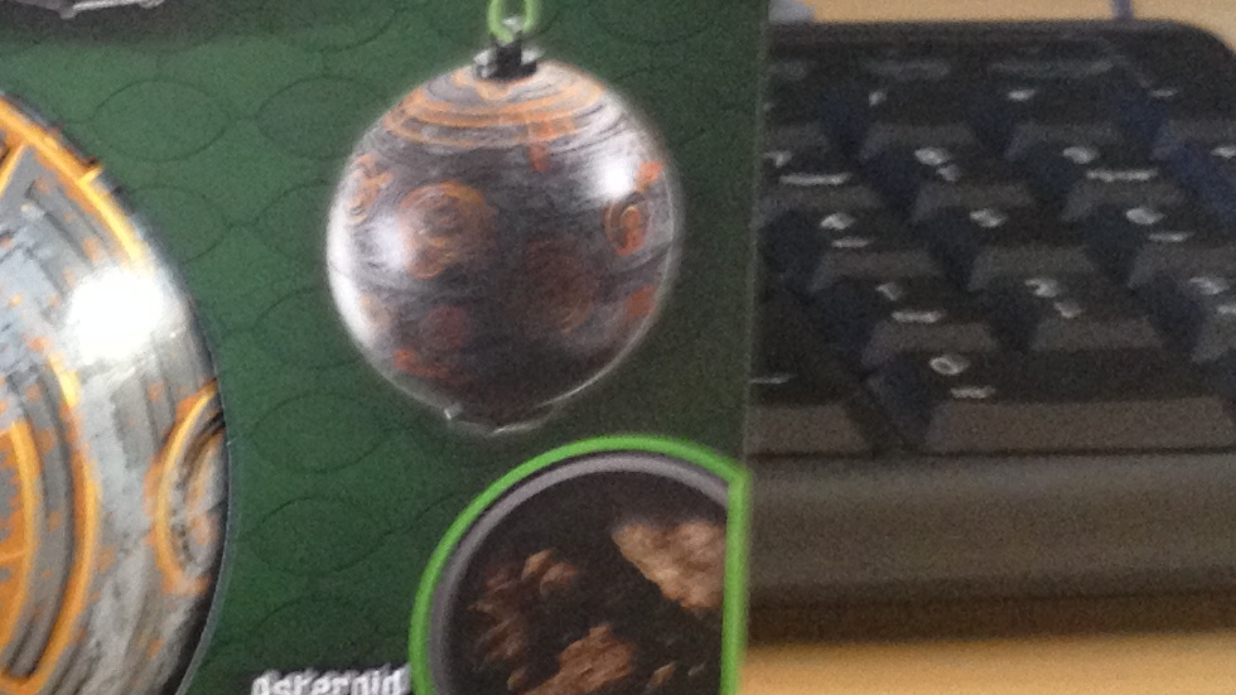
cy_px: -33
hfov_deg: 16.2
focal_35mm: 127
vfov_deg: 9.5
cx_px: -252
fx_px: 4162
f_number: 2.4
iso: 200
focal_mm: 4.28
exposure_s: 1/20
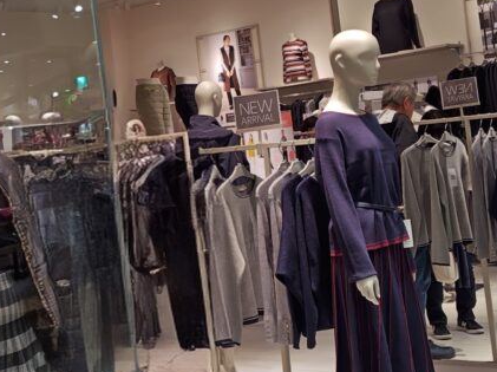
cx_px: 102
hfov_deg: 27.3
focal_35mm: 70
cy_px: 162
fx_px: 1004
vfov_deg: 21.0
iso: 95
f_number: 1.9
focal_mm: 5.56
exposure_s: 1/120
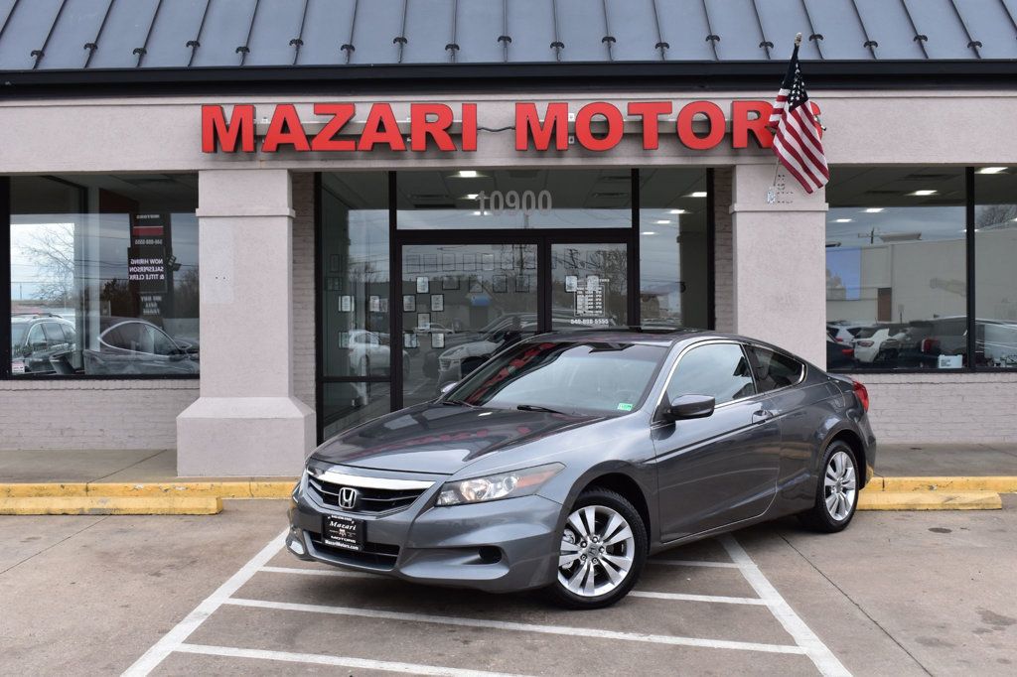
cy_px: 338
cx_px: 508
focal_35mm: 45
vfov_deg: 29.8
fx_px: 1271
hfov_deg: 43.6
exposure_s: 1/200
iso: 400
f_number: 10
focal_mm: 30
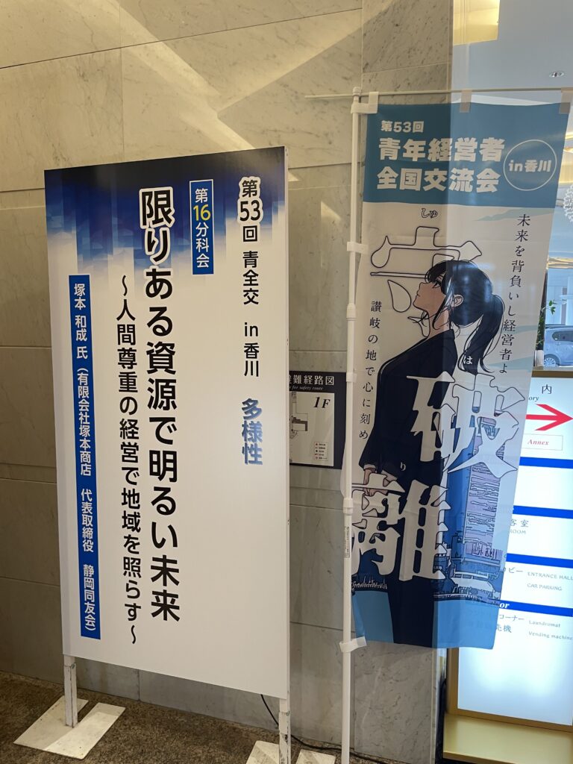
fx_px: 574
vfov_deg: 67.3
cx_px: 286
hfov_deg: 53.1
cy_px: 382
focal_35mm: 26
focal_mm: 4.2
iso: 80
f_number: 1.6
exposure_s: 1/60
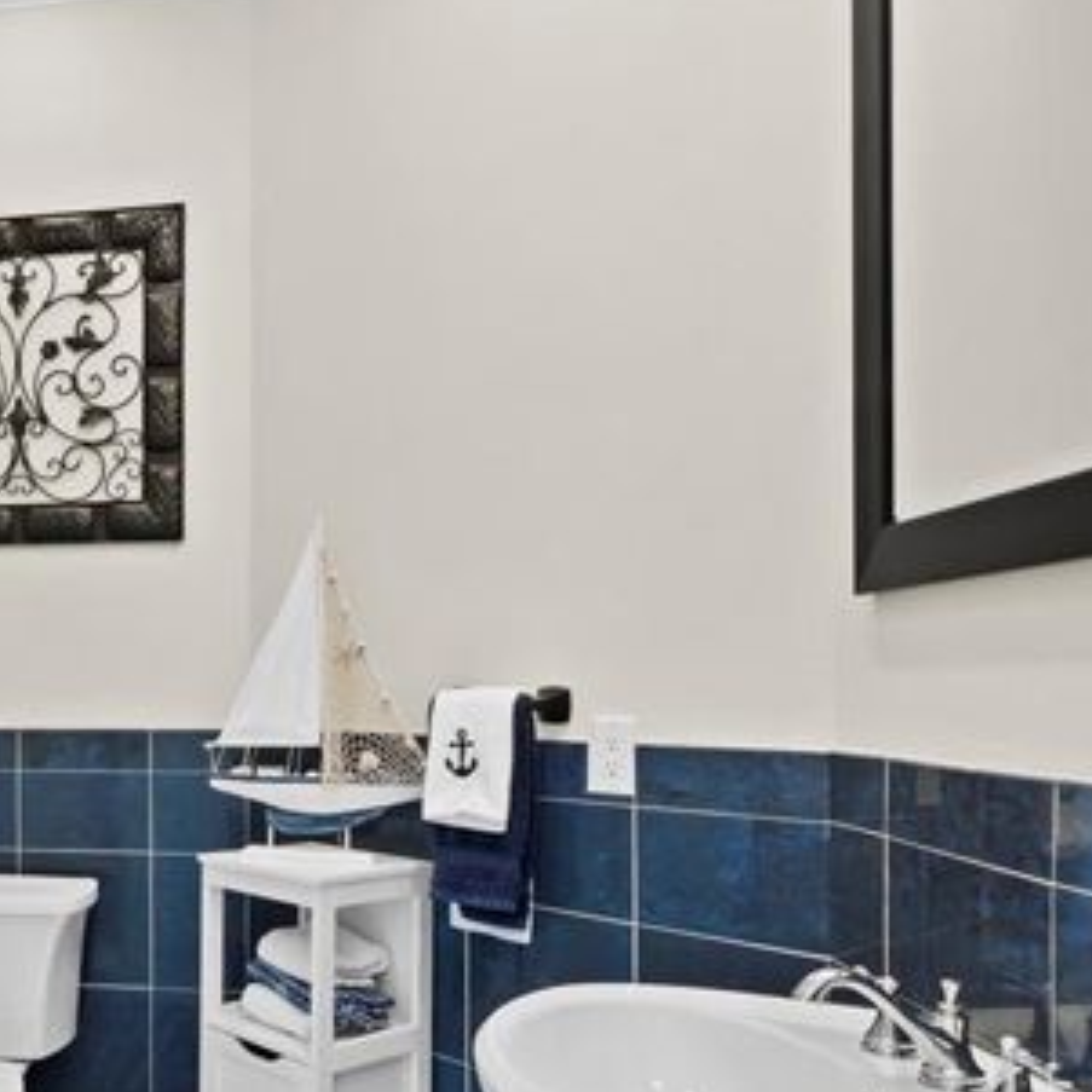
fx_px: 1035
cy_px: 706
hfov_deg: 49.5
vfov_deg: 54.8
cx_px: 107
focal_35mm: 29
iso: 250
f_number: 11
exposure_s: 1/4
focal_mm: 7
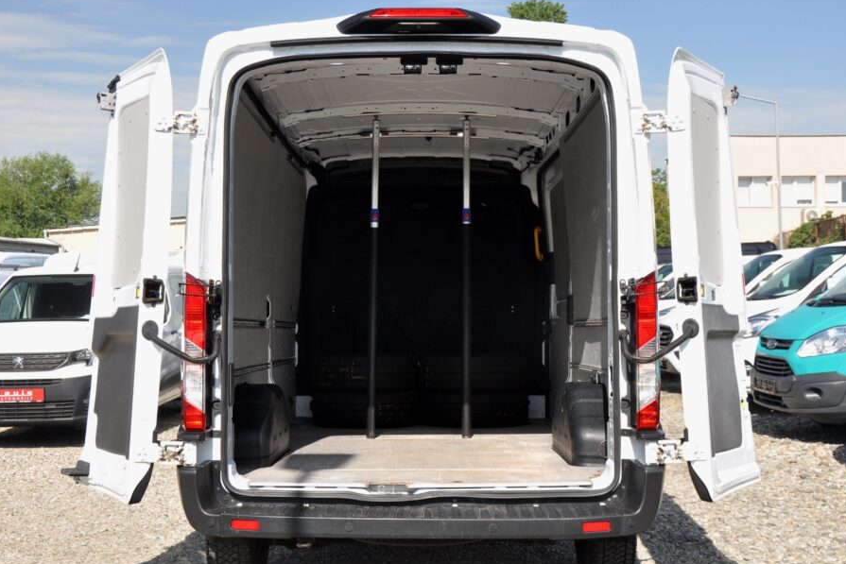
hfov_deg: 41.1
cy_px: 278
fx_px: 1128
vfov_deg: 28.1
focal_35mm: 48
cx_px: 421
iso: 500
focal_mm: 28
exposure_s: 1/320
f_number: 9
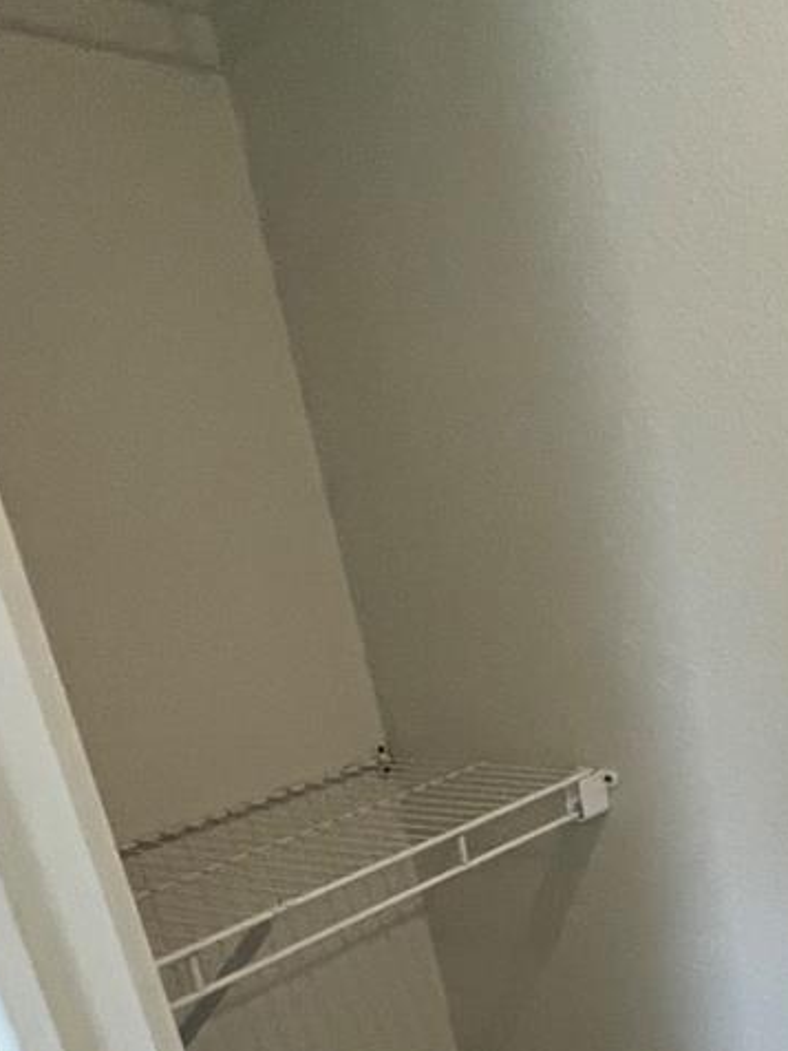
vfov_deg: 43.3
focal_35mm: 41
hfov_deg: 26.7
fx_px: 1244
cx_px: 1140
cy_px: 868
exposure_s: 1/120
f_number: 1.8
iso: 200
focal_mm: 1.57
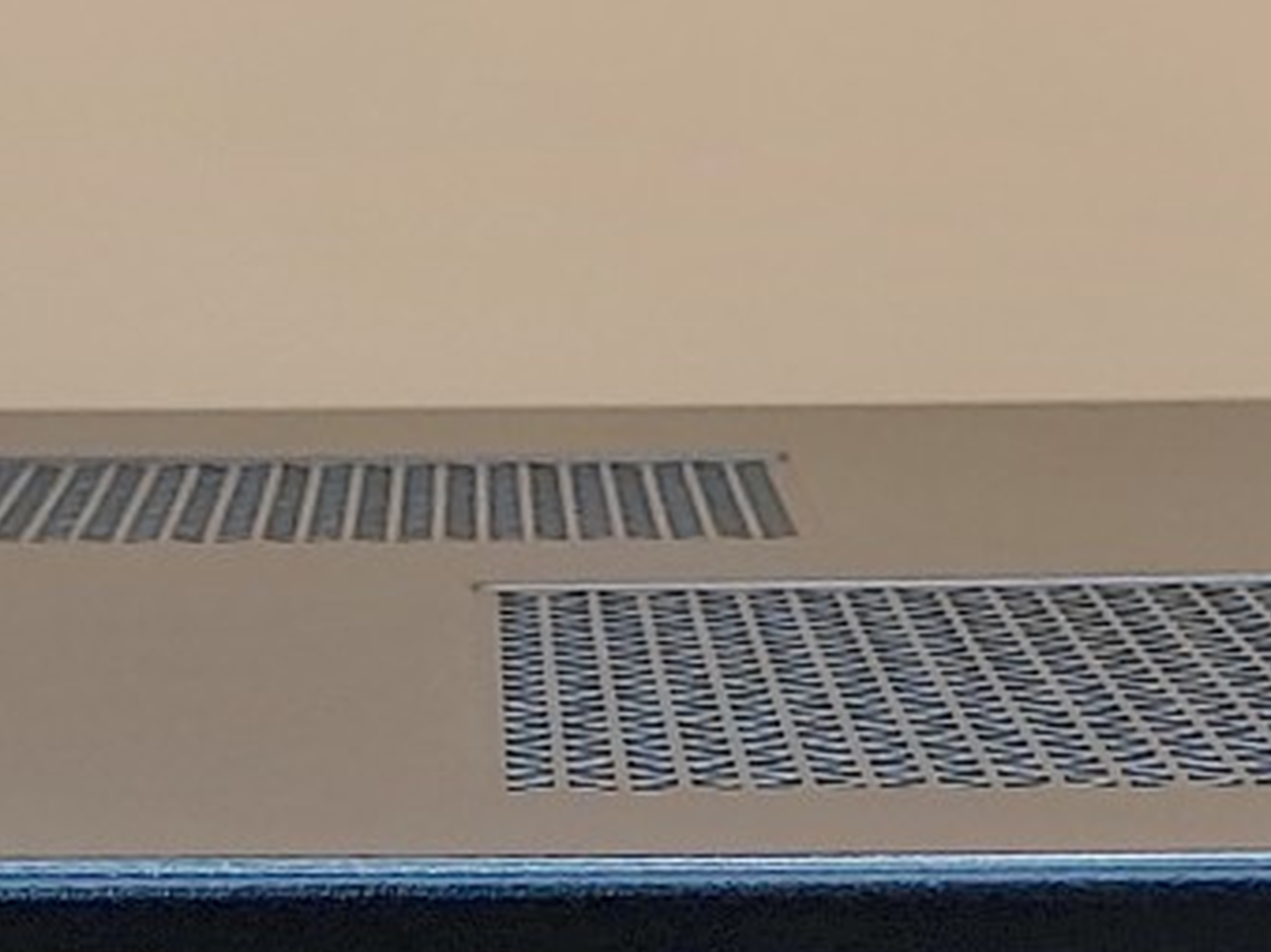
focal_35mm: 174
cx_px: 409
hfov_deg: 11.4
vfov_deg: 8.3
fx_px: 6387
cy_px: 1421
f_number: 1.8
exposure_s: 1/60
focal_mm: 4.36
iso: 50
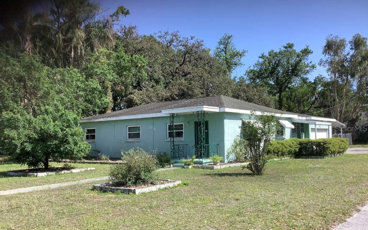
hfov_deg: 58.2
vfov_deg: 38.3
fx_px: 331
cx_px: 184
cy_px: 128
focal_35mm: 33
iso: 25
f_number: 2.4
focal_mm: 3.3
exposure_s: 1/849
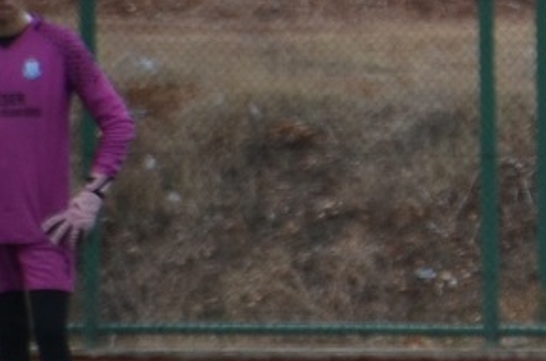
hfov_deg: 1.4
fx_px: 21992
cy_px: 454
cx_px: 1887
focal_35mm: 1454
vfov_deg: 0.9
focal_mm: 140
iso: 280
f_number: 5.6
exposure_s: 1/500
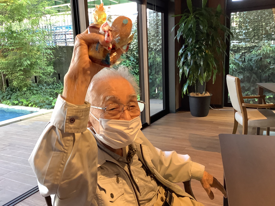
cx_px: 138
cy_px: 103
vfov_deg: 45.4
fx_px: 246
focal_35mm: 31
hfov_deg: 58.4
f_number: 2.4
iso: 125
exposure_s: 1/60
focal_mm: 3.3
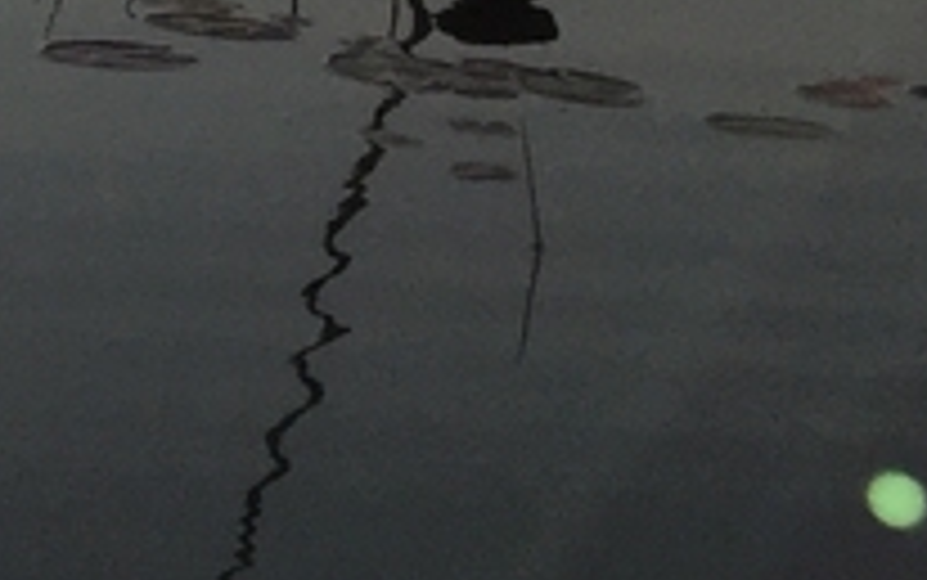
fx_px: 4828
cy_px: -1039
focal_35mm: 191
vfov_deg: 6.4
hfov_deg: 9.6
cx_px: -1346
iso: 32
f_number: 2.2
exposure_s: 1/7937
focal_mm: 4.15
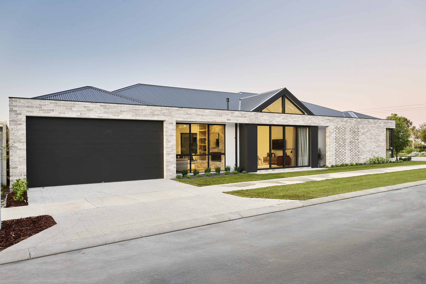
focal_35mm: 27
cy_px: 142
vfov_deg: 47.9
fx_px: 319
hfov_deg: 67.4
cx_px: 213
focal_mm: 27
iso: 200
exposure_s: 1/2
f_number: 9.5
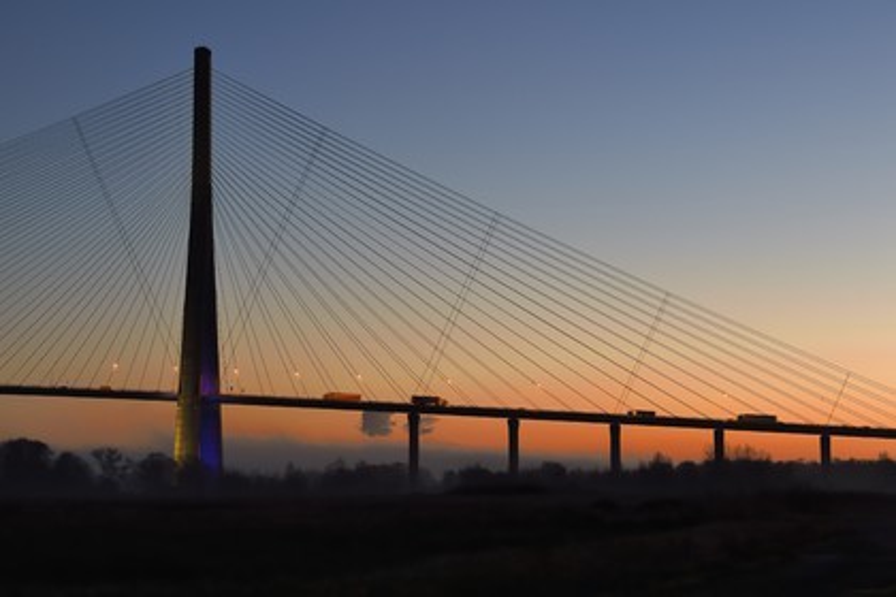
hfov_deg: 25.4
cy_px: 298
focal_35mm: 80
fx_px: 1991
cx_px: 448
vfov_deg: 17.1
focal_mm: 80
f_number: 5.6
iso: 800
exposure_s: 1/15
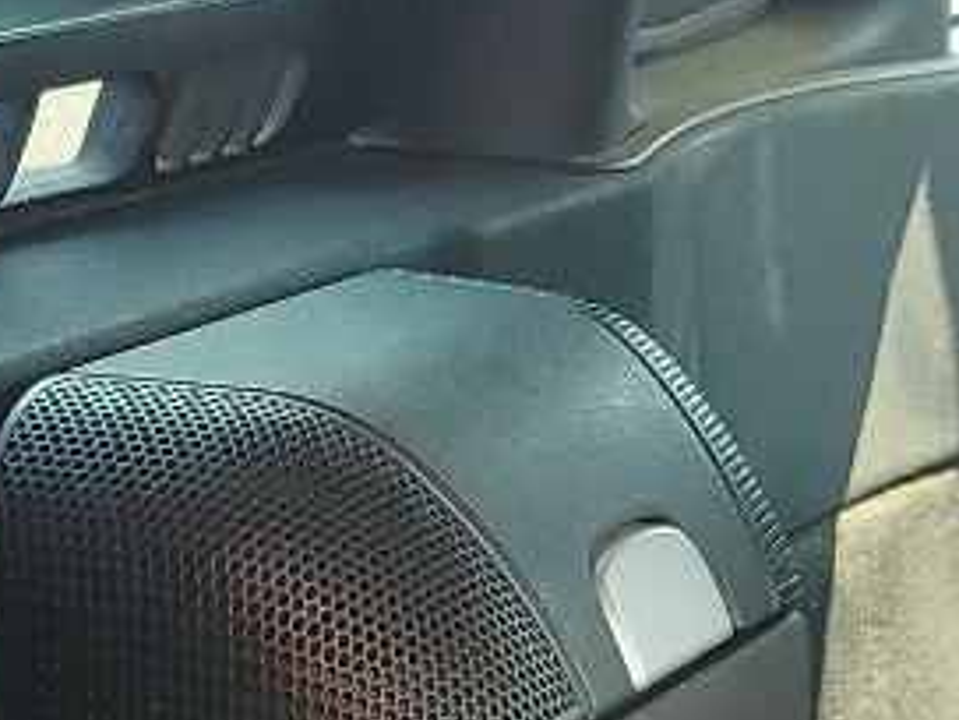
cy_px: 1228
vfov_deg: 9.3
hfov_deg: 12.9
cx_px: 229
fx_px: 4239
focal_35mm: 153
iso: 50
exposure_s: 1/312
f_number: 1.5
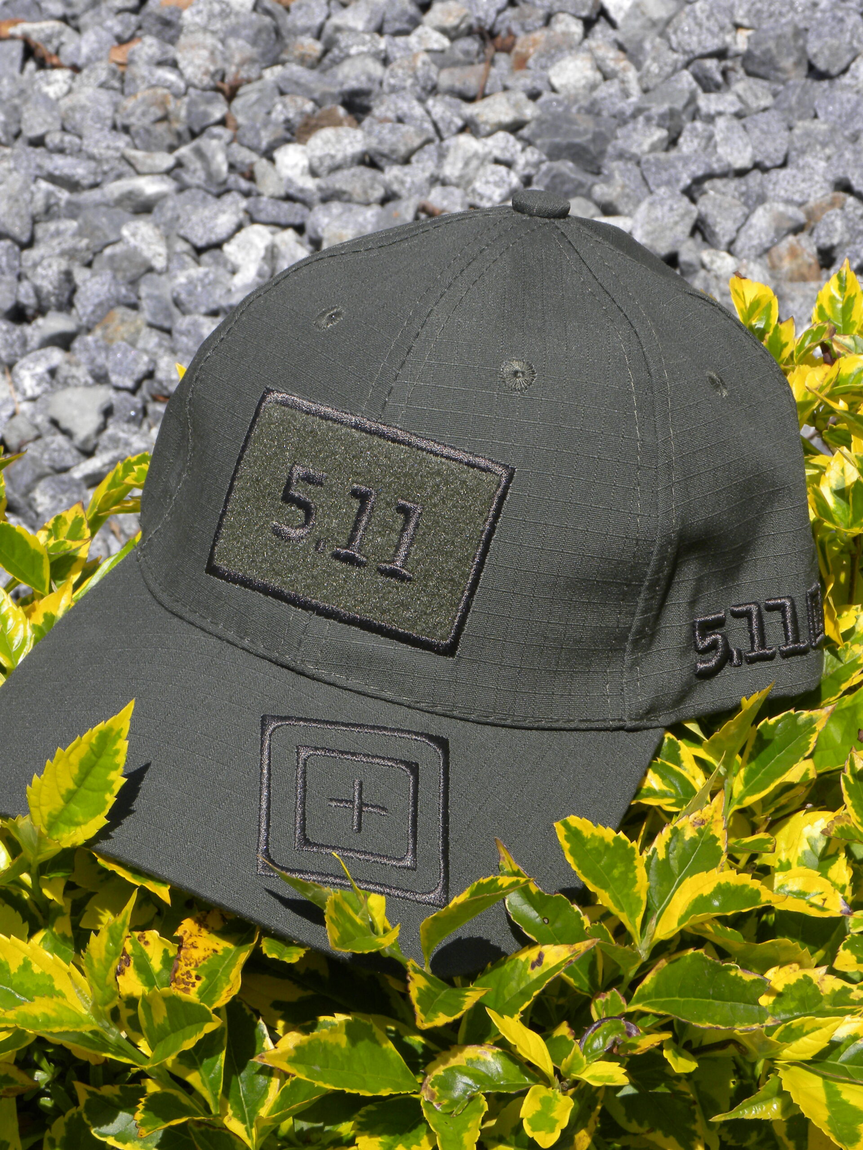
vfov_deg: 18.7
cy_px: 575
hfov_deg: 14.1
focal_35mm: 105
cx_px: 432
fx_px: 3490
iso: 64
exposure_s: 1/310
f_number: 6.3
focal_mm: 18.8
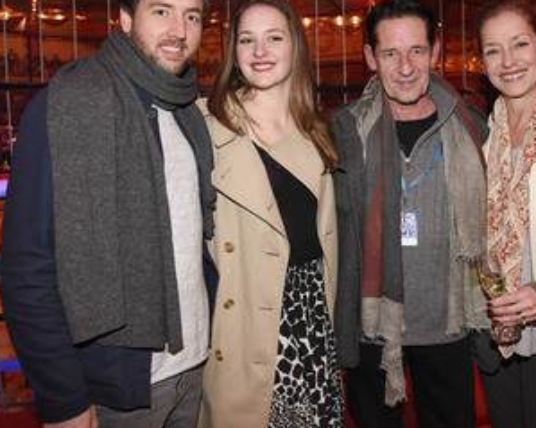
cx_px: 322
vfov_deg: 43.1
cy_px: 172
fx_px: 539
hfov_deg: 52.5
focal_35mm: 34
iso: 3200
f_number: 6.3
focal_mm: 24
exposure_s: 1/60
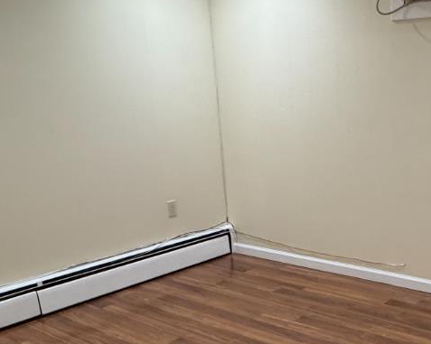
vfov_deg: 34.3
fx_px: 548
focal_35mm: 43
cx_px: 359
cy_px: 251
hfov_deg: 40.7
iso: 320
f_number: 2.2
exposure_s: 1/120
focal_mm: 2.22
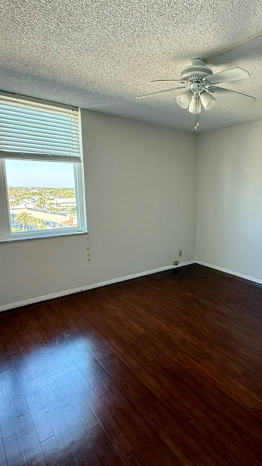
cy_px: 230
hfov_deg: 51.6
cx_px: 192
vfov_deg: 83.8
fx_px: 259
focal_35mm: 21
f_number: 2.2
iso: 250
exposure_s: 1/120
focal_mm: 2.22
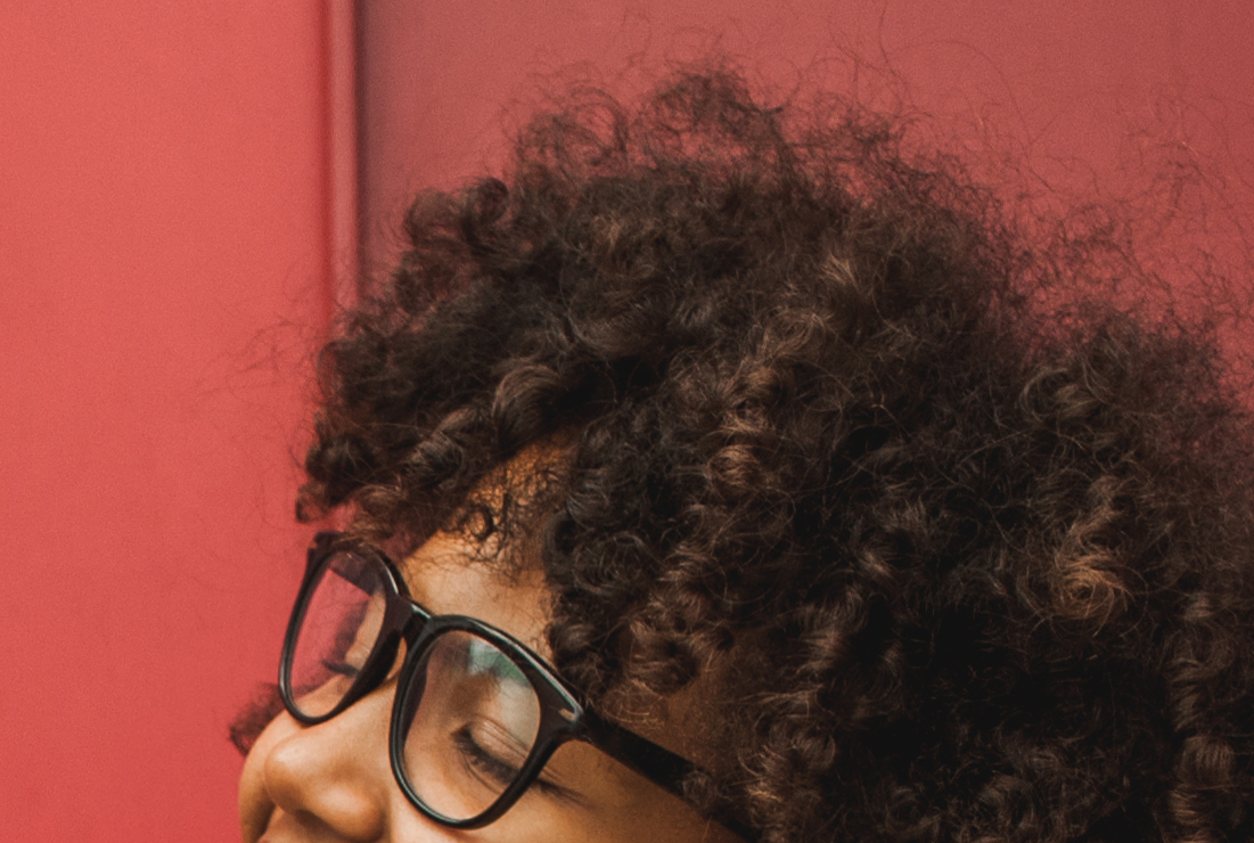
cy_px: 1376
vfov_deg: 9.9
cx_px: -359
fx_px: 4679
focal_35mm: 134
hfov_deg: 14.6
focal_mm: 35
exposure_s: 1/1600
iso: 640
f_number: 5
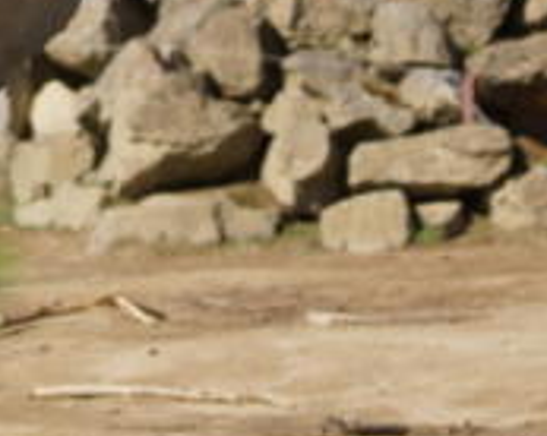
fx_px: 6889
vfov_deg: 3.6
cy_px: 226
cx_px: -177
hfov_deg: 4.5
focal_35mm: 426
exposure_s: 1/3200
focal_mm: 105
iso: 200
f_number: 2.8
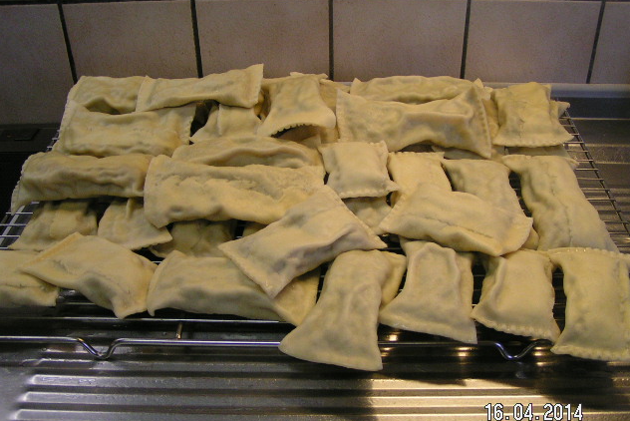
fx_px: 700
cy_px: 219
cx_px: 318
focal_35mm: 40
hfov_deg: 48.4
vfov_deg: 33.4
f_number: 2.8
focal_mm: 5.8
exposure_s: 1/50
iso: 160
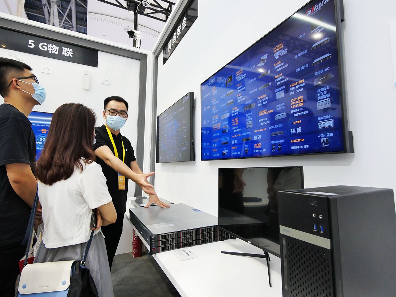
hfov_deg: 87.8
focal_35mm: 18
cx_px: 198
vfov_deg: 71.6
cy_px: 148
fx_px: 206
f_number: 5.6
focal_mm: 9
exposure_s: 1/60
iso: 1600
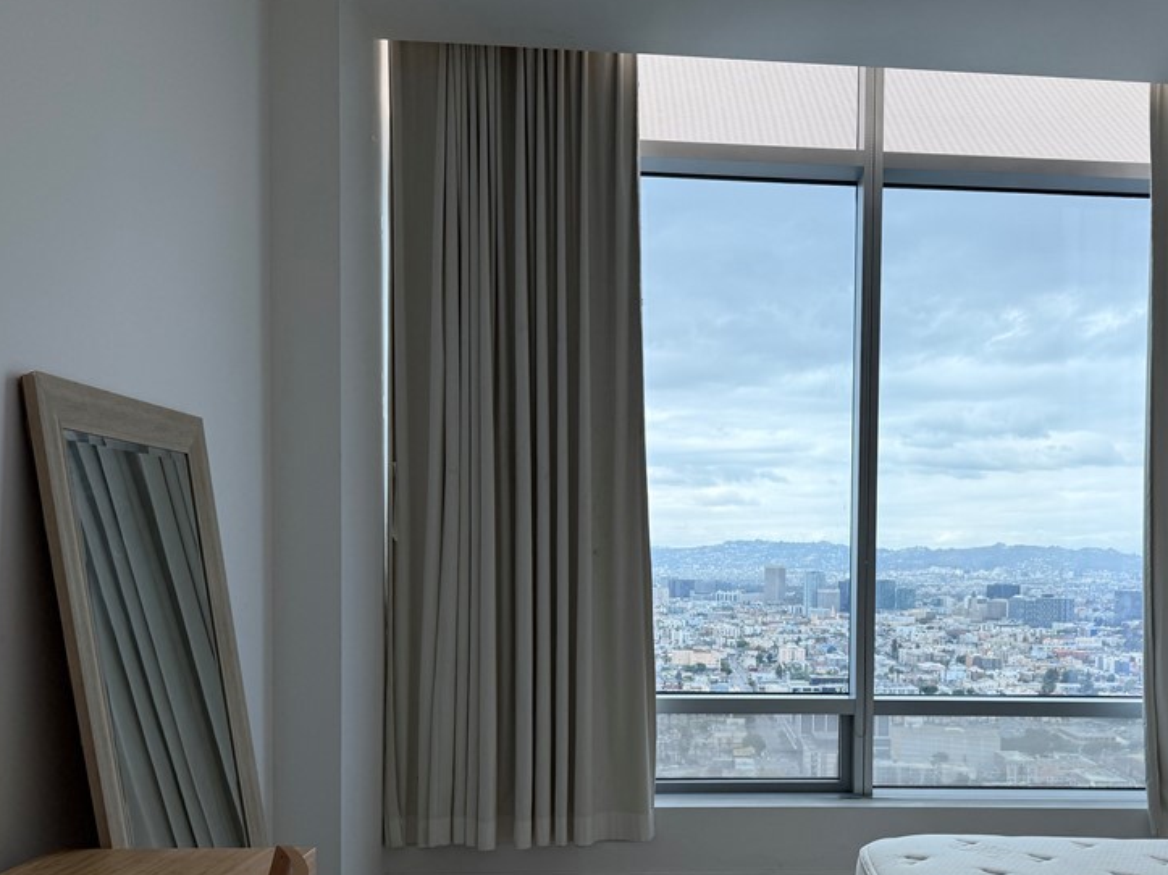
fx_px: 1147
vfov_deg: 41.0
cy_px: 609
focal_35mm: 34
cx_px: 785
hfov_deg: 52.9
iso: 100
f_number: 1.78
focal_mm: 6.76
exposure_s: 1/360
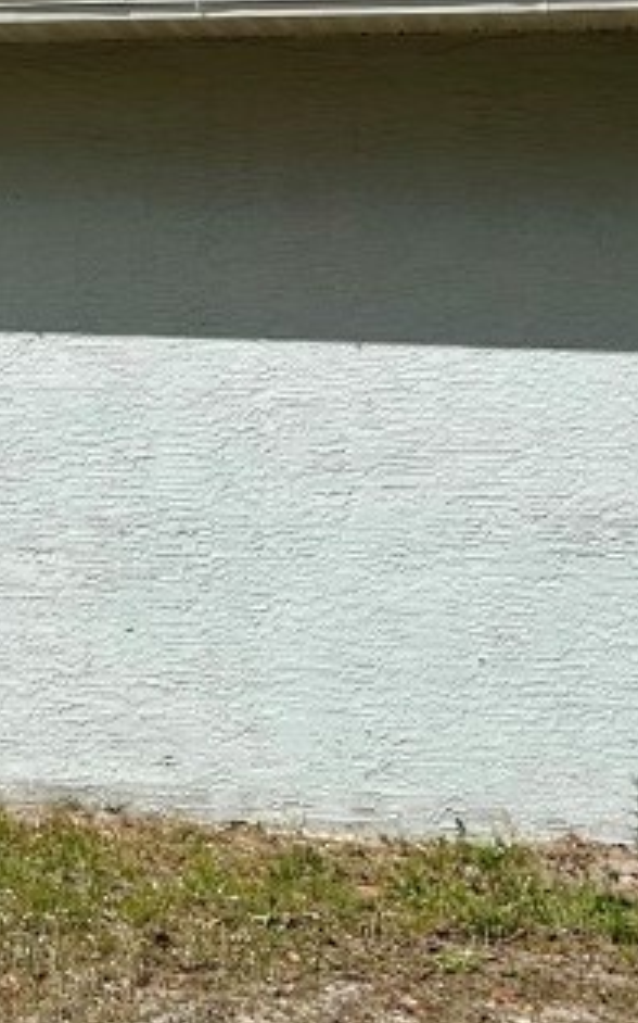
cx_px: -576
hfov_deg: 12.9
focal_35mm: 90
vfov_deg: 22.1
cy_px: -29
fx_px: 2506
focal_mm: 5.7
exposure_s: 1/6993
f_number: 1.5
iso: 50
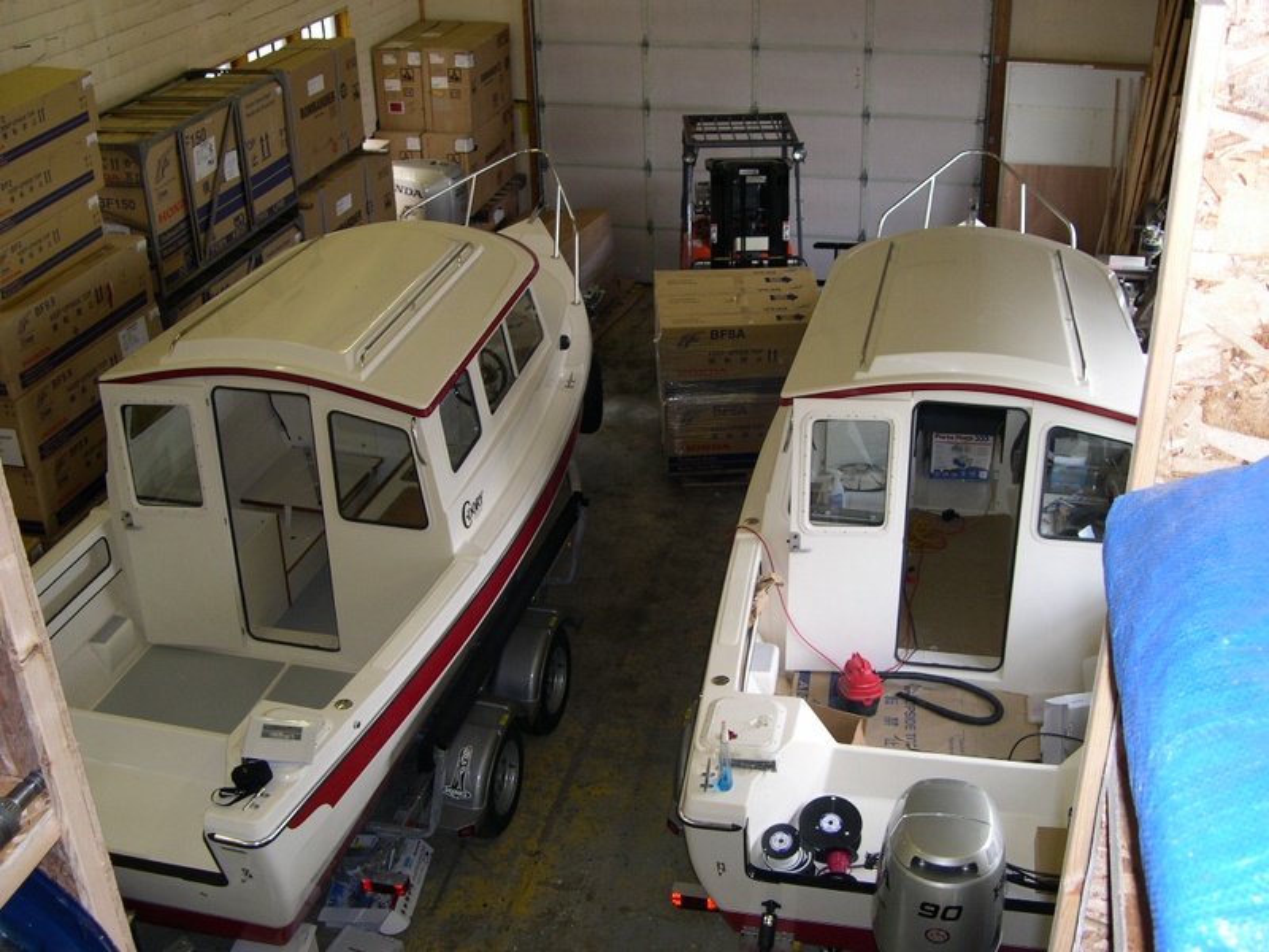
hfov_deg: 49.0
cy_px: 476
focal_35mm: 38
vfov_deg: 37.7
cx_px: 634
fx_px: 1393
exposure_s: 1/30
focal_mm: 8
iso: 129
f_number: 2.8
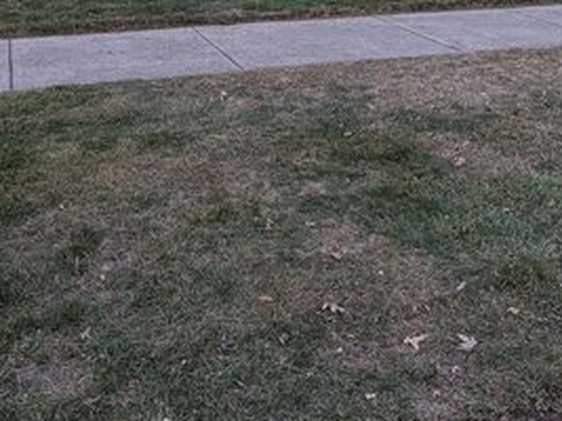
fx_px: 779
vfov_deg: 29.9
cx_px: 229
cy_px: 118
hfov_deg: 39.5
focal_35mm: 48
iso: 51
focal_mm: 2.35
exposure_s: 1/28.6
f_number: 2.2
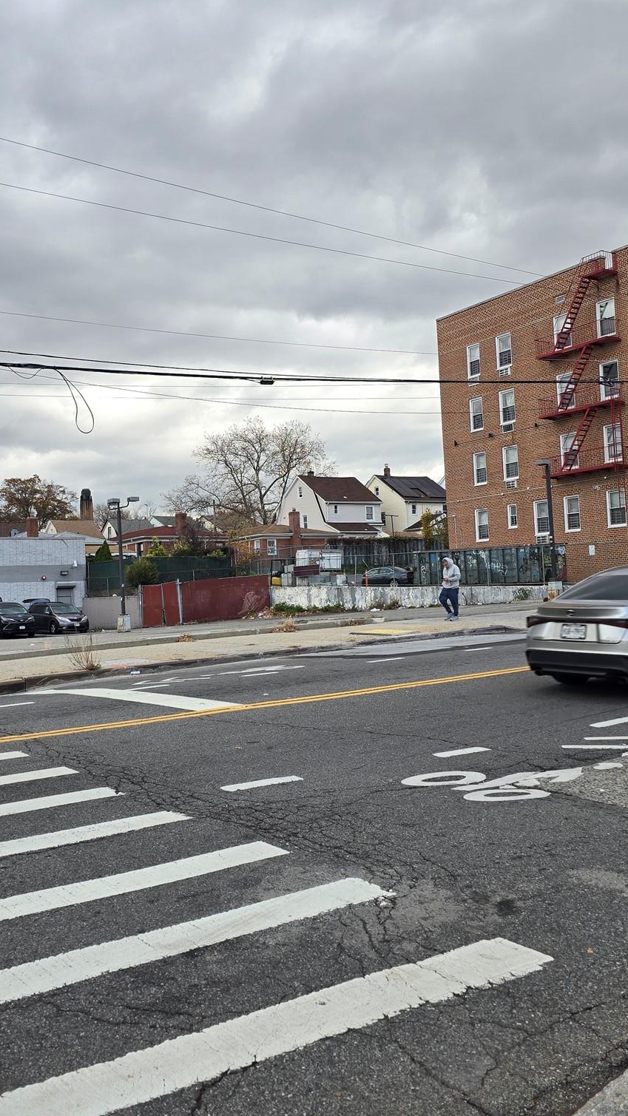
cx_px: 206
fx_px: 1006
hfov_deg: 34.3
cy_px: 561
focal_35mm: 34
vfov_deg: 58.0
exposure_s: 1/208
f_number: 1.7
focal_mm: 6.3
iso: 12
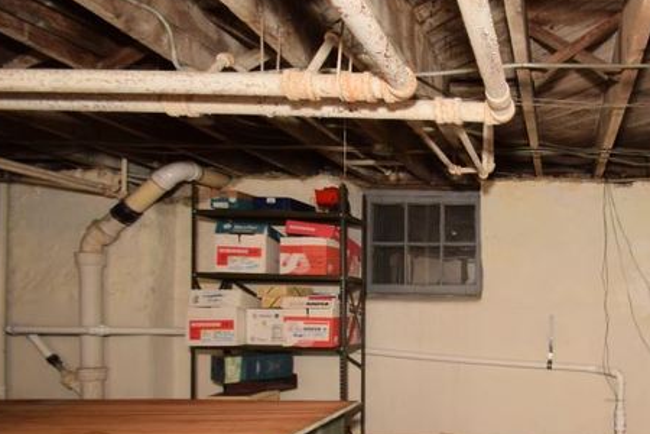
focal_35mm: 29
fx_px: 524
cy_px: 294
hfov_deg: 53.8
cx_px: 608
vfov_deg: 44.2
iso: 200
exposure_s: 1/30
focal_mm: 10
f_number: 3.5
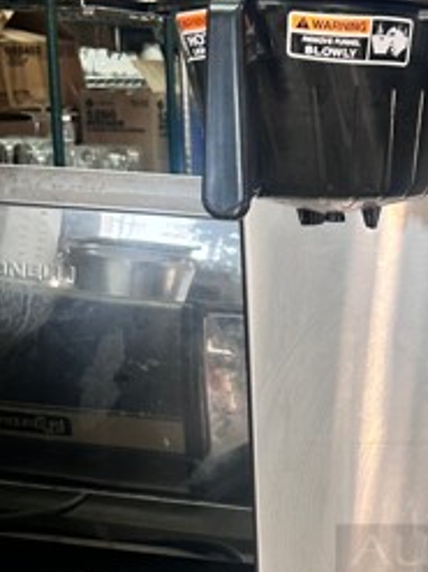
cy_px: 453
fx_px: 1303
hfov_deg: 17.2
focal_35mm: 79
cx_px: 595
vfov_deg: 24.4
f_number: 1.78
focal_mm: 6.86
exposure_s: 1/121
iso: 125
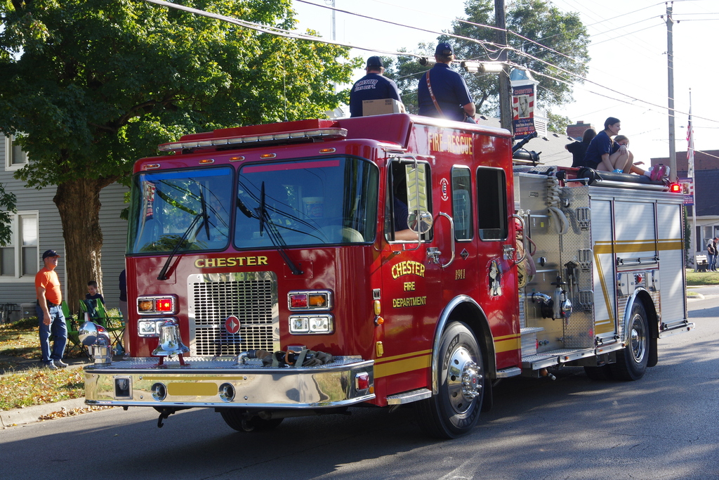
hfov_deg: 28.1
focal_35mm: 72
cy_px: 240
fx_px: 1438
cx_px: 360
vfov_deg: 18.9
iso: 400
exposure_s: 1/200
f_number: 11
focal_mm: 48
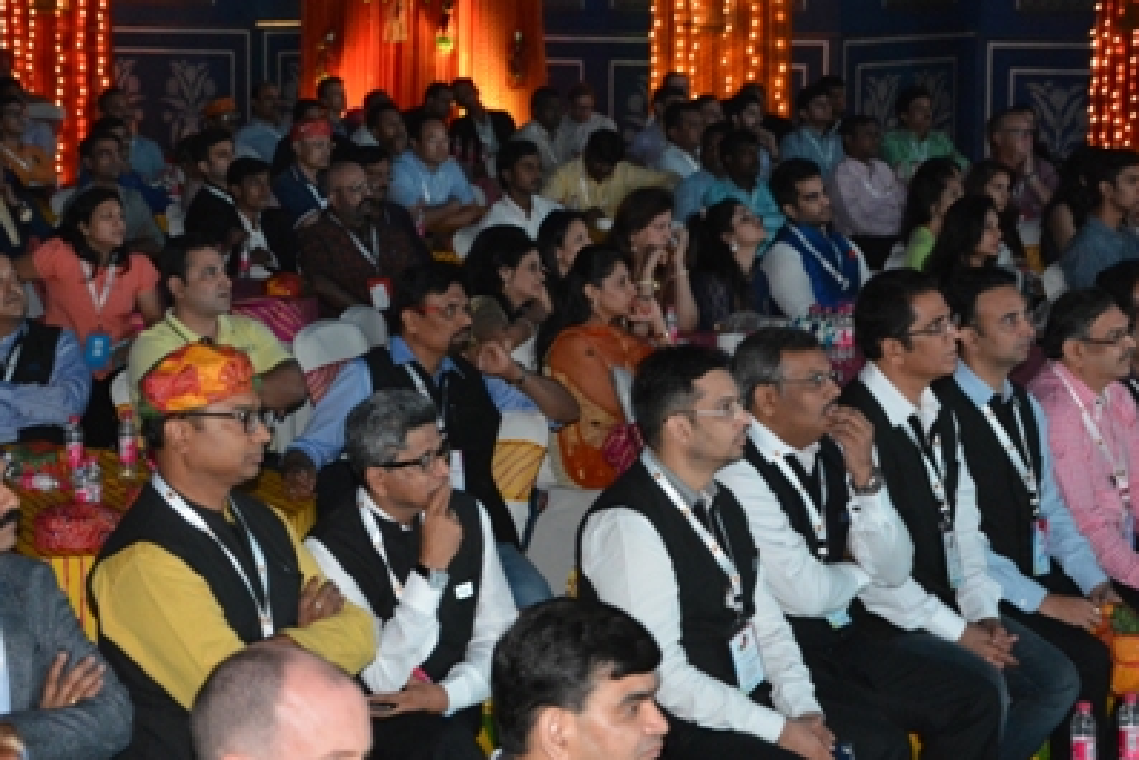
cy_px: 323
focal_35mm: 109
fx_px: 3444
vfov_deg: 12.6
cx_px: 396
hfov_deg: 18.7
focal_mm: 45
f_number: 4.8
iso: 3200
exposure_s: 1/60
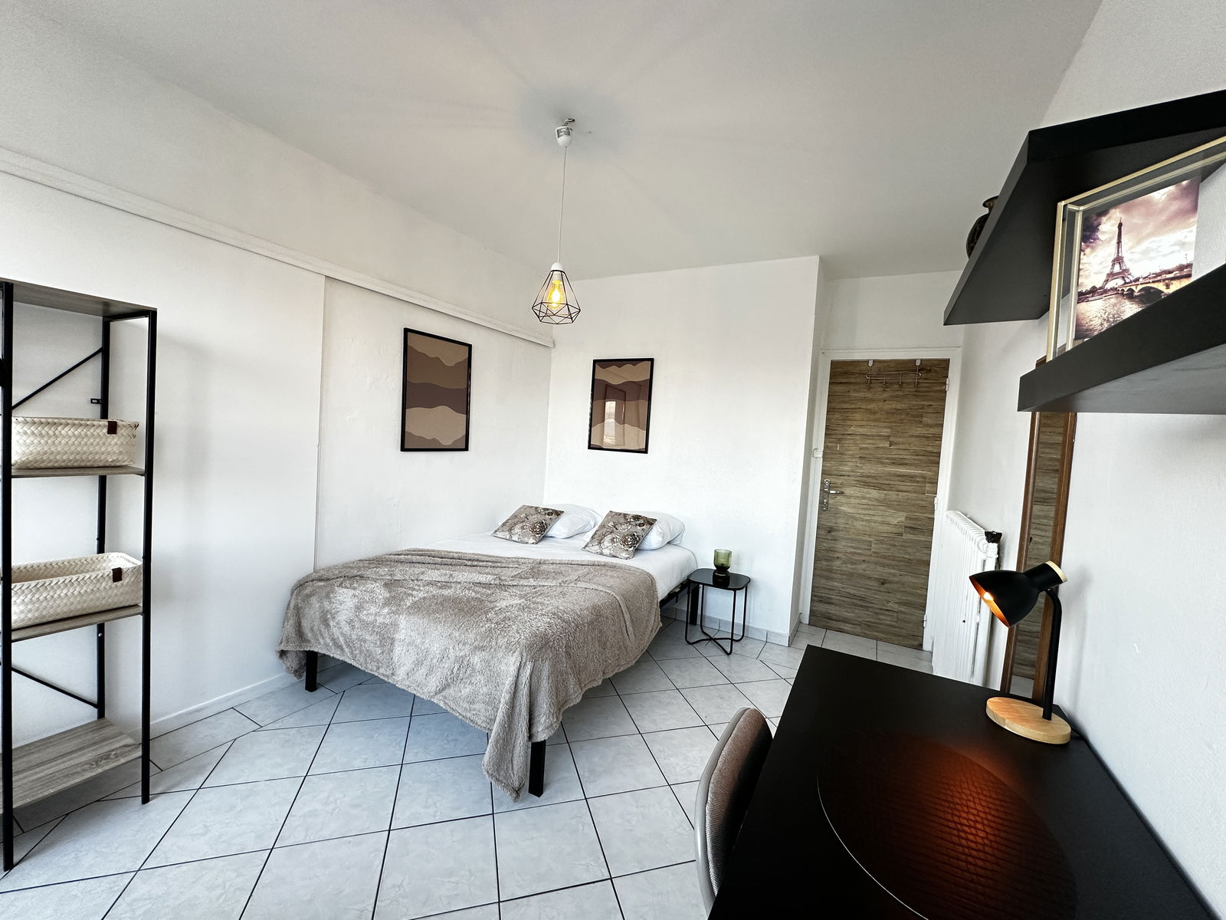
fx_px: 496
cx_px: 613
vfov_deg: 85.7
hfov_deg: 102.1
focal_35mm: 14
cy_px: 460
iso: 160
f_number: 2.2
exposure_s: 1/99
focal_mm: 2.22
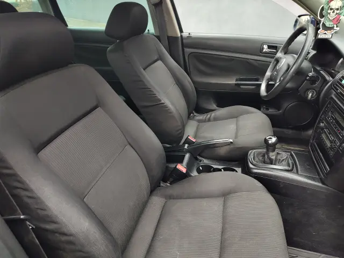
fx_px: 229
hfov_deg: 73.9
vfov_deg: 58.9
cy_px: 129
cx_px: 172
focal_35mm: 23
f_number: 1.8
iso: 559
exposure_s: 1/50
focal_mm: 5.56
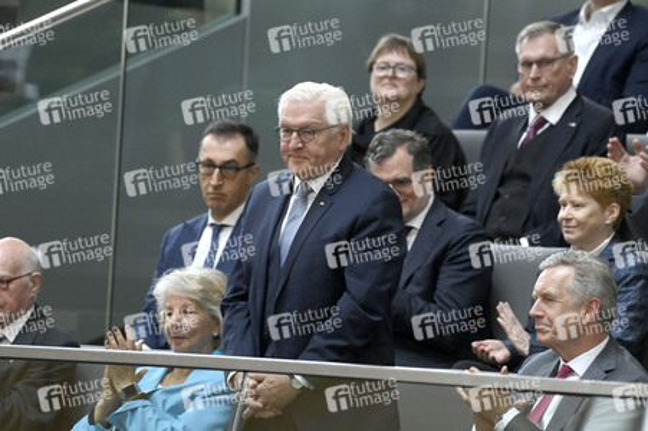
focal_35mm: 370
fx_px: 6655
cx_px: 324
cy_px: 216
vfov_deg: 3.7
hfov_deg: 5.6
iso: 10000
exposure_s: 1/500
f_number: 5.6
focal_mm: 370
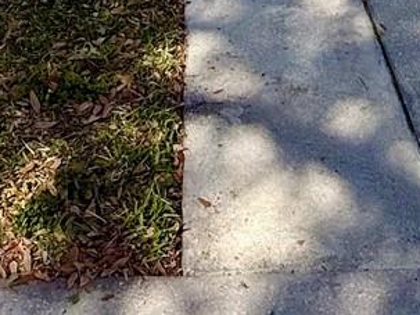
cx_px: 251
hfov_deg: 26.3
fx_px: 897
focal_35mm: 74
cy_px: -316
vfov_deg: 15.7
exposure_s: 1/1613
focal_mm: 2.22
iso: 50
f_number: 2.2
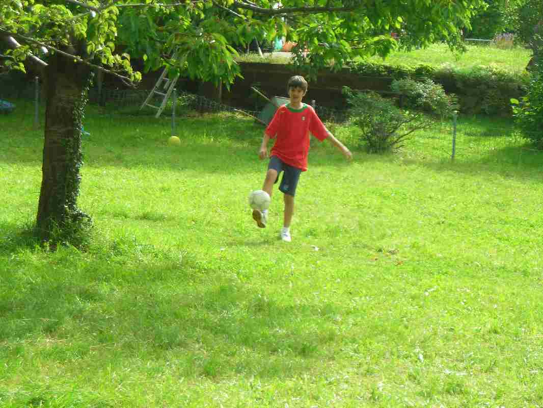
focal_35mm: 116
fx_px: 1820
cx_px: 272
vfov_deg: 12.8
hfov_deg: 17.0
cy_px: 204
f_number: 5.3
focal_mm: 19.2
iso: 50
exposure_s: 1/70.6
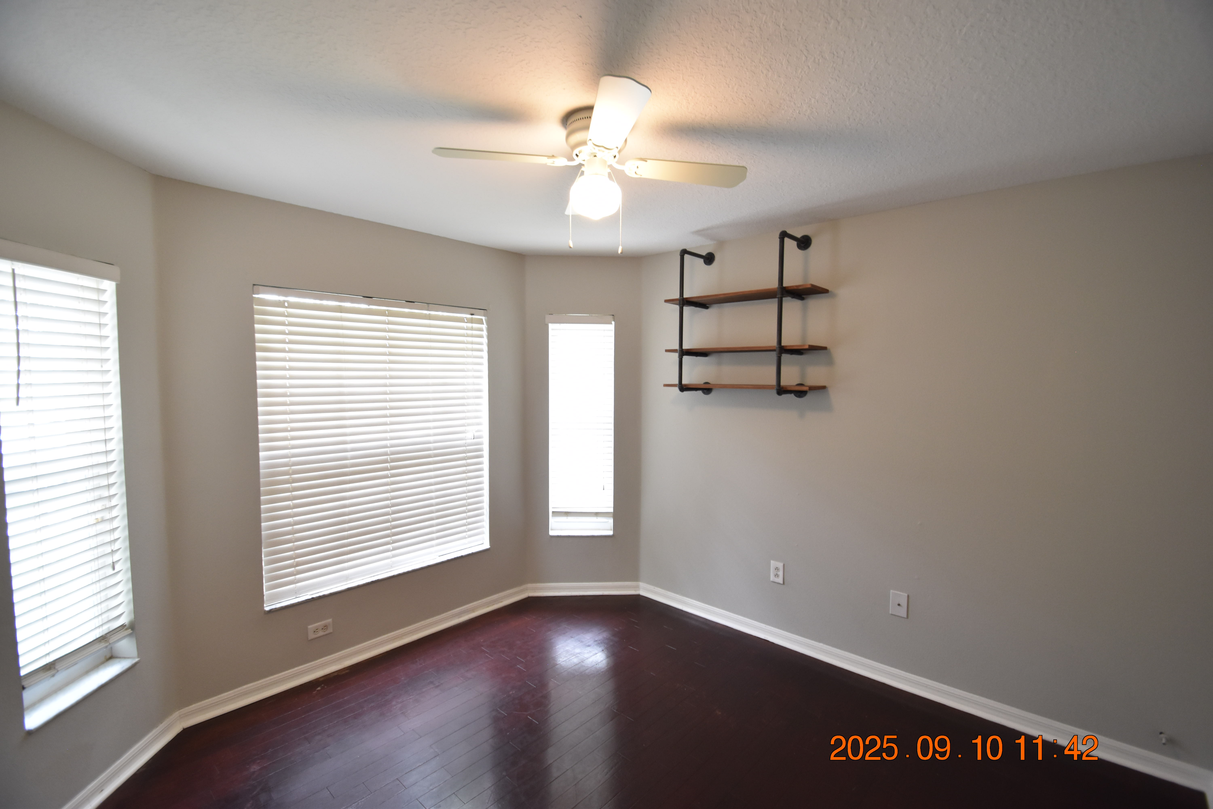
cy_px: 404
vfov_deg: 77.3
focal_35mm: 15
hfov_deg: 100.4
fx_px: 505
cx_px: 606
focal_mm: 10
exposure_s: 1/45
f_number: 3.5
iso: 800
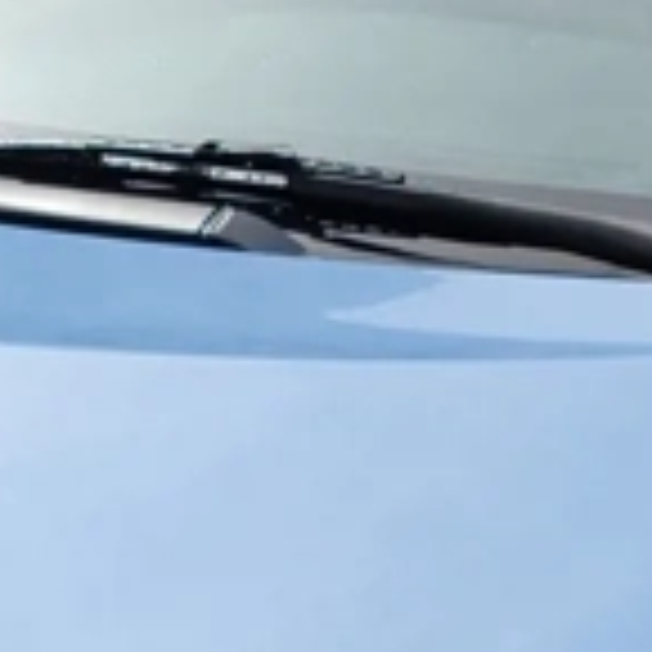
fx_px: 3516
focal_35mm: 165
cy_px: 823
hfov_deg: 10.4
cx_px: 805
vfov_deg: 10.4
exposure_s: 1/740
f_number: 1.9
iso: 50
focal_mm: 6.12
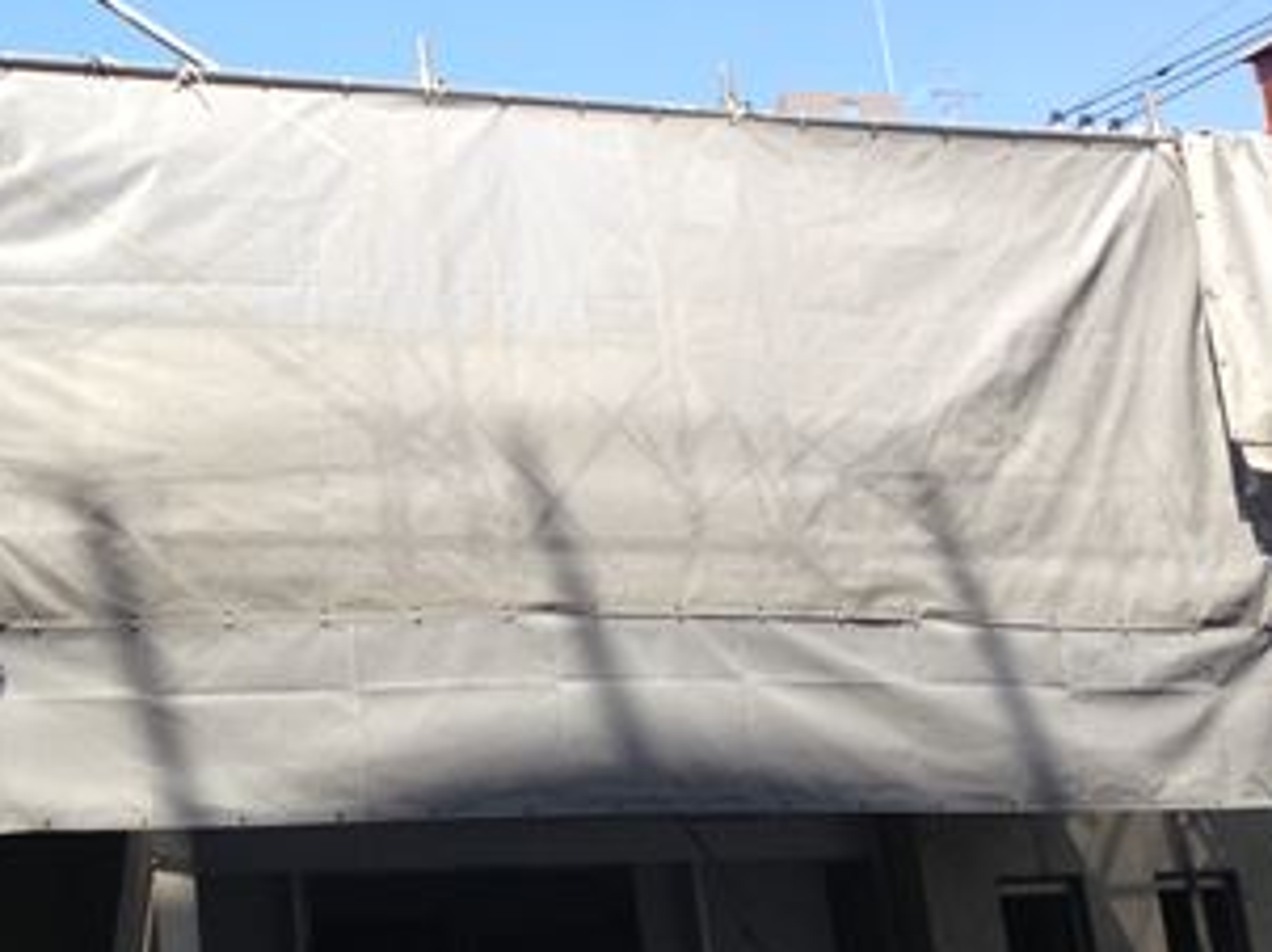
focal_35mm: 70
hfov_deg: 26.8
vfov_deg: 20.8
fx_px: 2570
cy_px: 227
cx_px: 118
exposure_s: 1/919
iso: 50
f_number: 2.4
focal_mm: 4.12
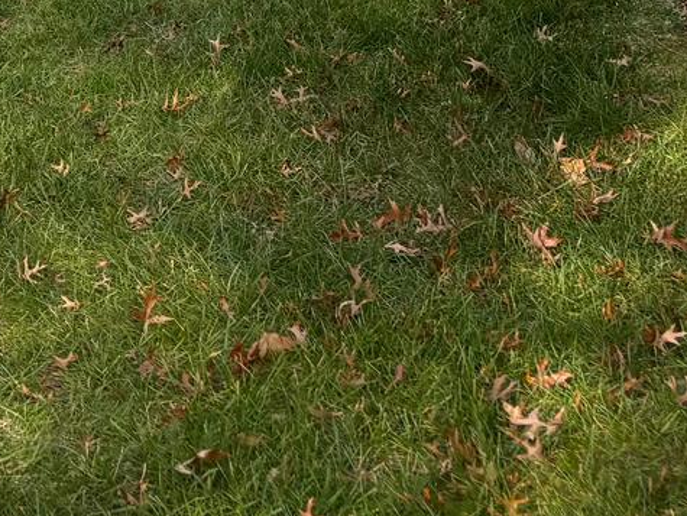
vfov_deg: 11.6
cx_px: -162
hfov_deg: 16.7
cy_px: -582
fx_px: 2224
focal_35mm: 112
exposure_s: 1/844
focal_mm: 5.96
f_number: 1.6
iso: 50
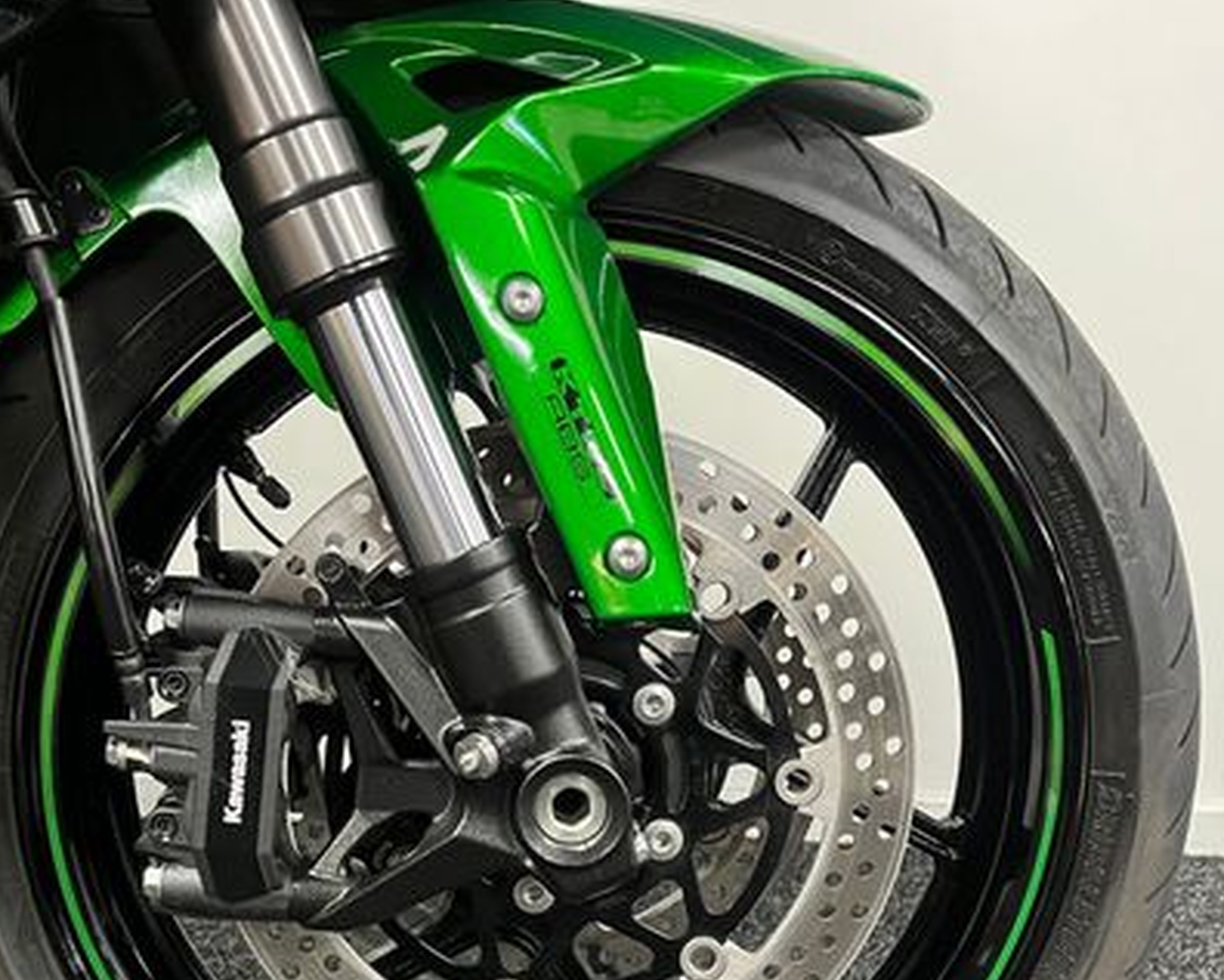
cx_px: 507
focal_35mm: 41
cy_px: 714
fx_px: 1486
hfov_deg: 44.6
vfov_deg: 35.8
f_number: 1.6
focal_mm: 5.1
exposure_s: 1/33
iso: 400
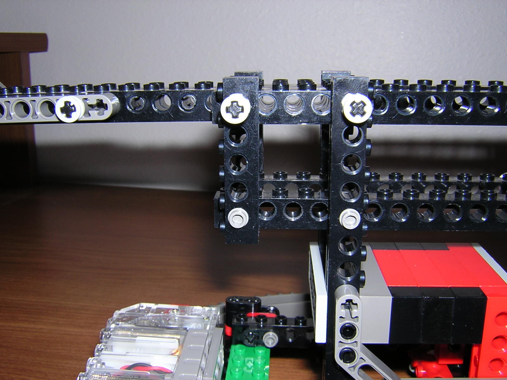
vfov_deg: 39.7
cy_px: 190
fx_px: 527
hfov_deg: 51.4
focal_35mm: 36
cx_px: 254
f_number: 5.2
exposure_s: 1/60.1
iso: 100
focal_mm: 4.7
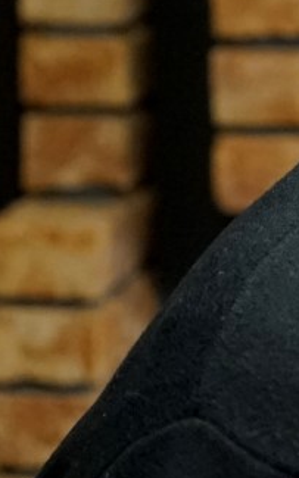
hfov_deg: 5.7
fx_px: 2883
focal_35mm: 221
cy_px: -60
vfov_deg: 9.4
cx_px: 797
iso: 4000
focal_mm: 47
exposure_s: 1/160
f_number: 4
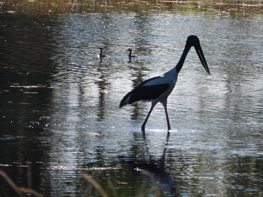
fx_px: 7066
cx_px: 132
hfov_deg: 2.1
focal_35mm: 930
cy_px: 98
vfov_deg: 1.6
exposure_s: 1/500
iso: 100
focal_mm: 167
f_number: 5.6
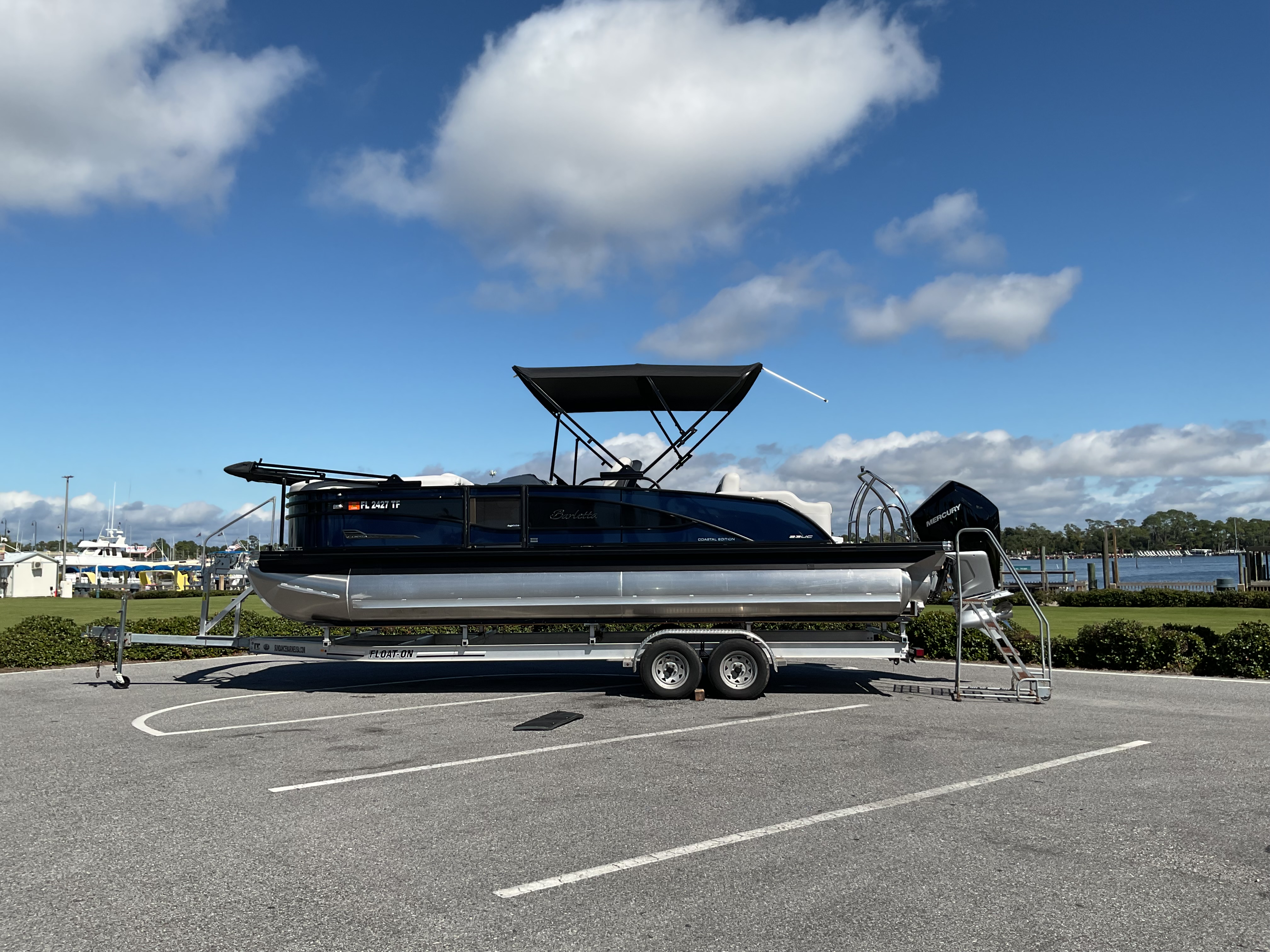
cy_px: 476
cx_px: 635
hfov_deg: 61.7
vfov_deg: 48.2
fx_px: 1064
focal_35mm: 29
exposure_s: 1/3125
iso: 16
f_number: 1.8
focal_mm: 3
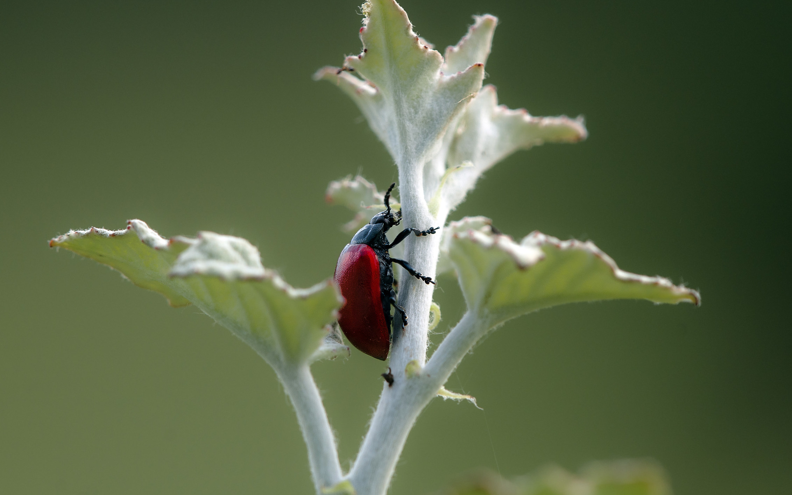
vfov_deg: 3.9
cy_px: 230
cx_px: 395
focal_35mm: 340
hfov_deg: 6.2
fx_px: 7339
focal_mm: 210
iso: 200
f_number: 4.5
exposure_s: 1/200
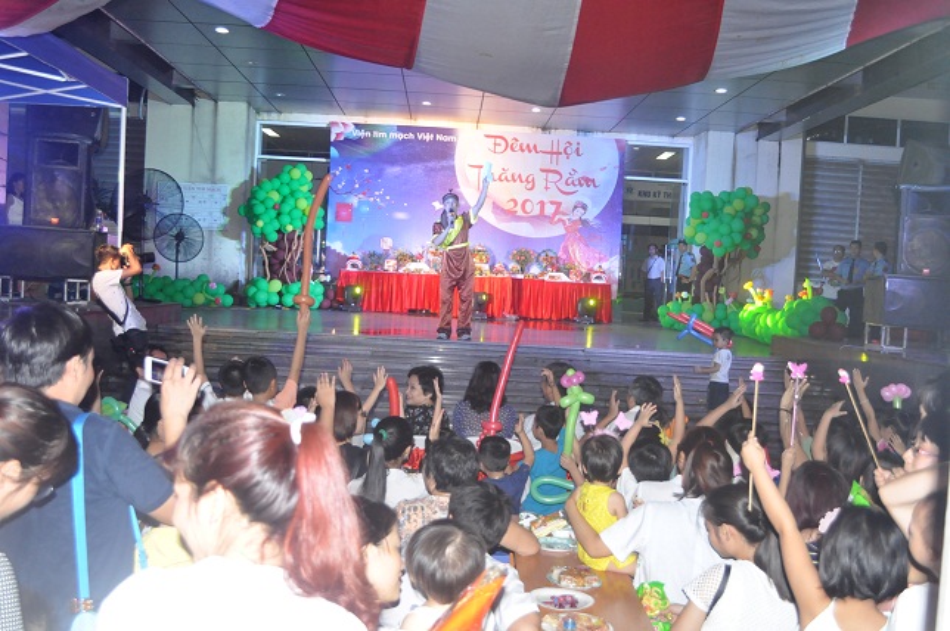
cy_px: 316
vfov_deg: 36.8
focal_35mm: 36
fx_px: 949
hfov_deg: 53.2
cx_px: 475
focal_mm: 24
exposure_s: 1/80
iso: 1600
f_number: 4
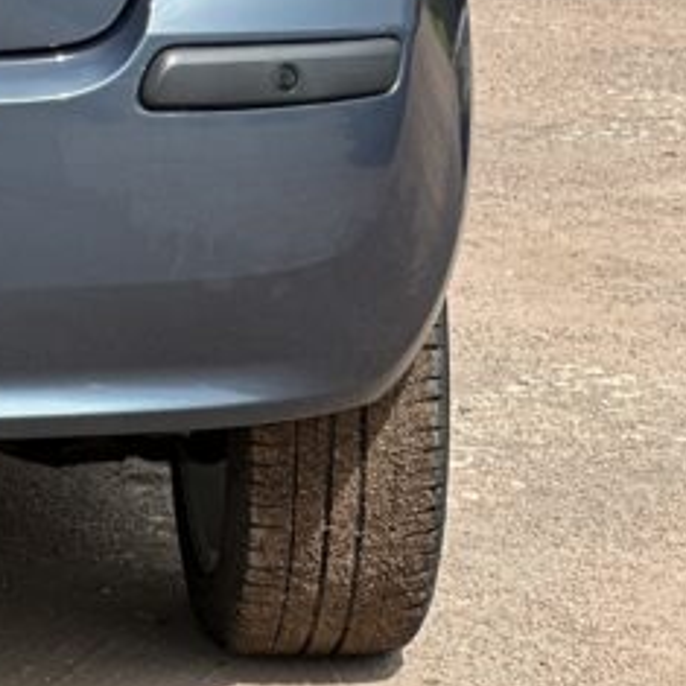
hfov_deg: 7.4
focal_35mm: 232
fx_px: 5202
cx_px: -417
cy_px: -152
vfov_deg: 7.5
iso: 32
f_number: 2.8
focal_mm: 9
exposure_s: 1/377
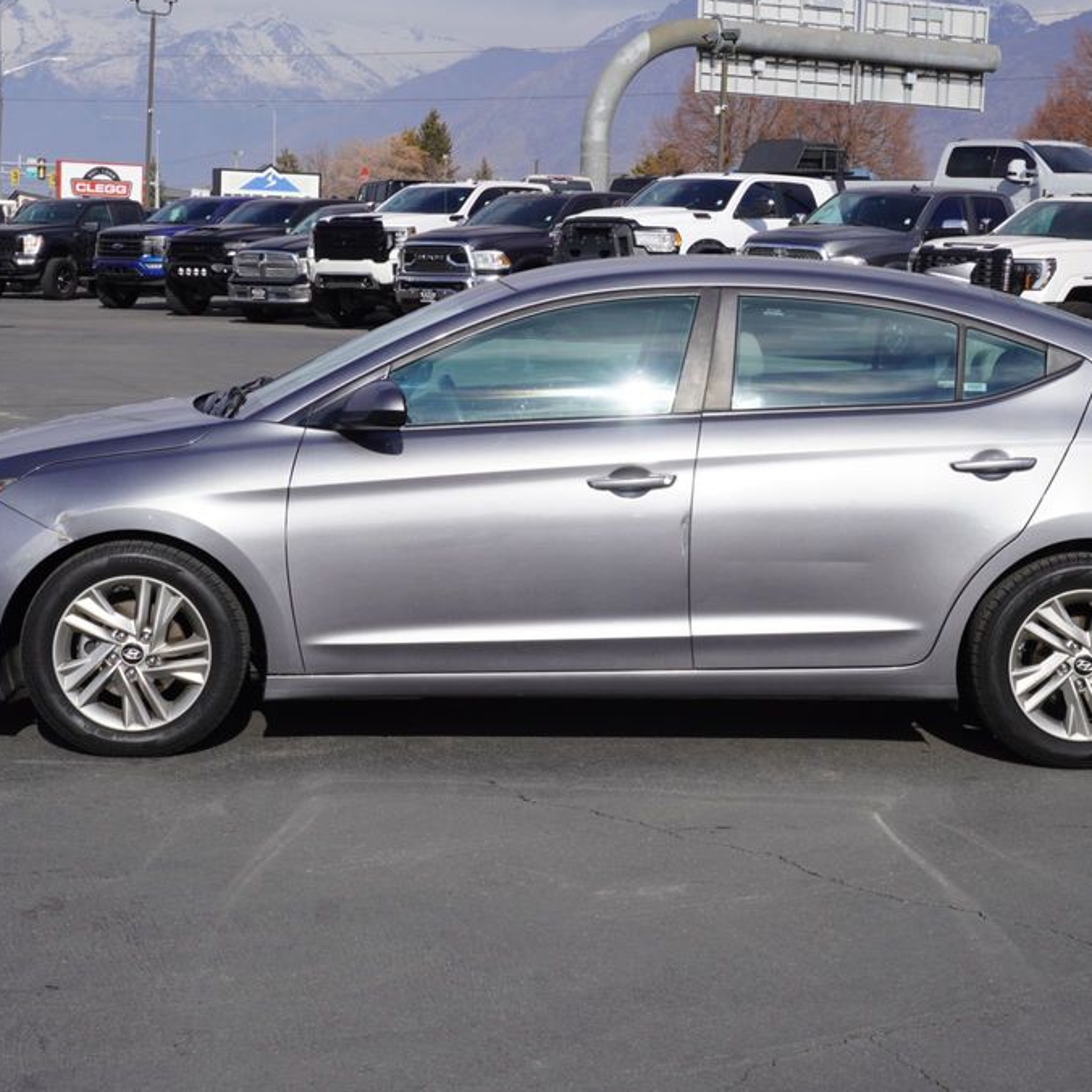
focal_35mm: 68
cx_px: 614
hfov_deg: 25.5
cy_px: 546
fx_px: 2414
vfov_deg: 25.5
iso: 100
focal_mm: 35
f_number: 11
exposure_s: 1/200
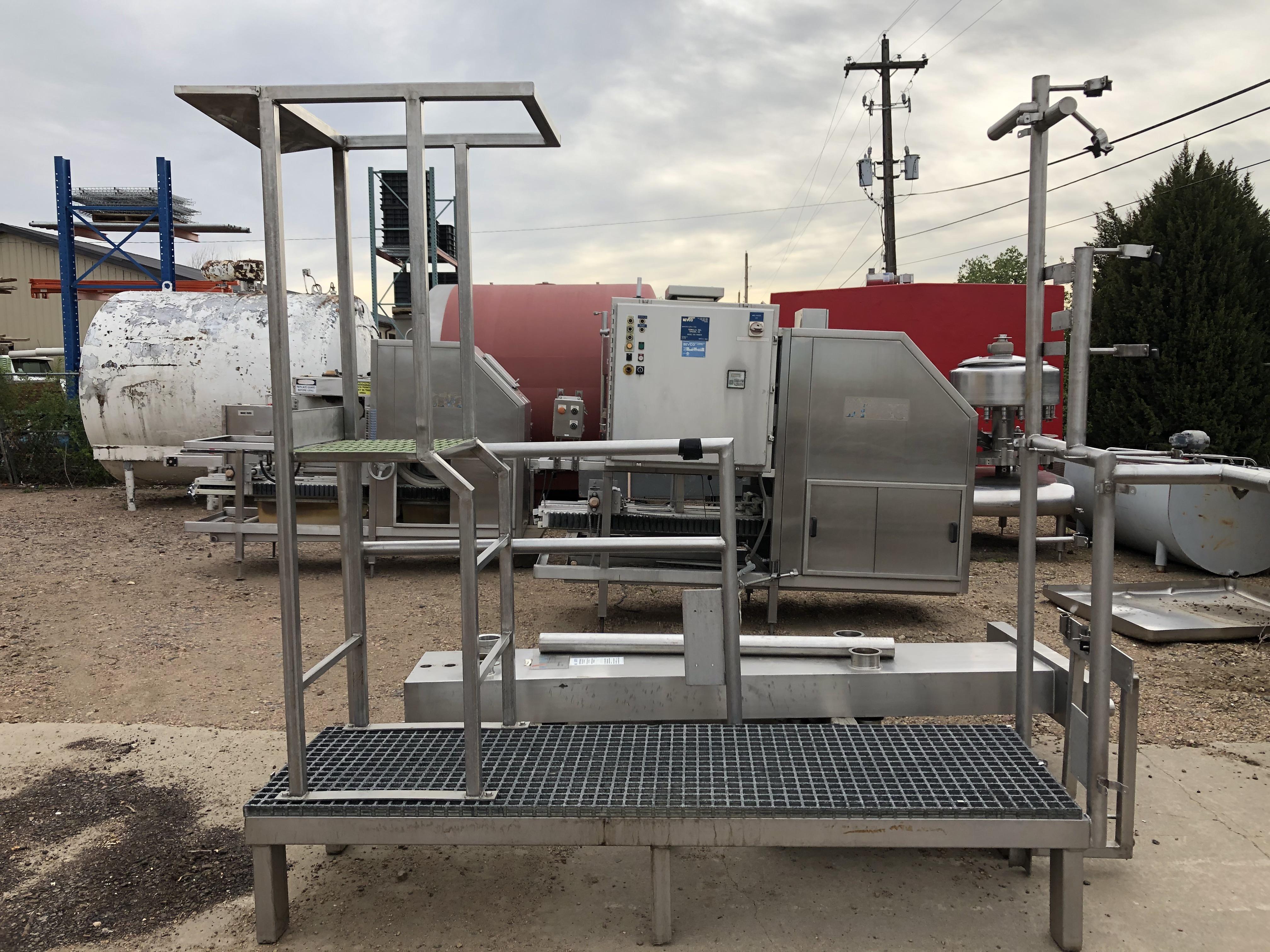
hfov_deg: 63.4
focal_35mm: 28
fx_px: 1027
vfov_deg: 49.7
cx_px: 635
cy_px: 476
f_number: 1.8
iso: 20
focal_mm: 3.99
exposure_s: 1/1429
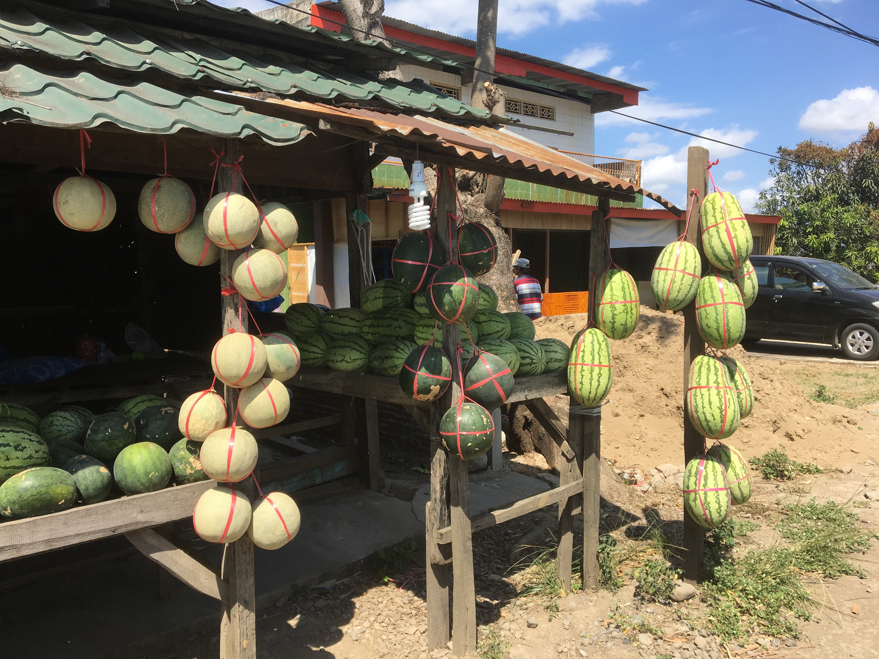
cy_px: 330
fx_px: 736
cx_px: 440
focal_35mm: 29
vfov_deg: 48.2
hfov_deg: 61.7
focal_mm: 4.15
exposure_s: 1/1099
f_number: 2.2
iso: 25
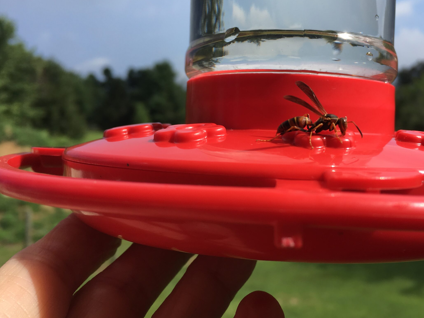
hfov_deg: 51.0
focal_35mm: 36
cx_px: 257
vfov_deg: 39.6
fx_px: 441
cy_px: 140
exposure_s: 1/1040
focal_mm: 4.15
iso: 25
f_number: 2.2
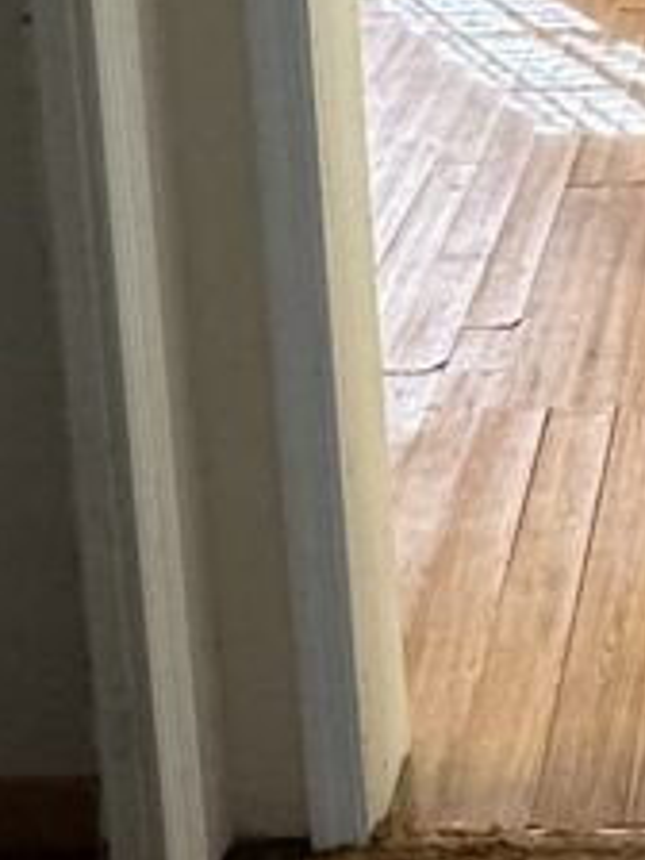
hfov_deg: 18.8
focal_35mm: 75
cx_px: 726
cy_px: -238
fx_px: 1863
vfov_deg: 23.2
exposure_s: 1/60
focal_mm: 2.22
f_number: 2.2
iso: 400
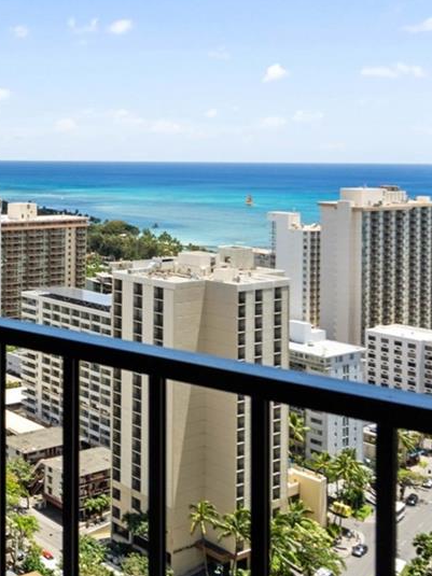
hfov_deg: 27.3
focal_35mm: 46
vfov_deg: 40.3
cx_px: -102
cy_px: 157
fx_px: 766
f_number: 8
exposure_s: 1/320
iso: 250
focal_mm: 16
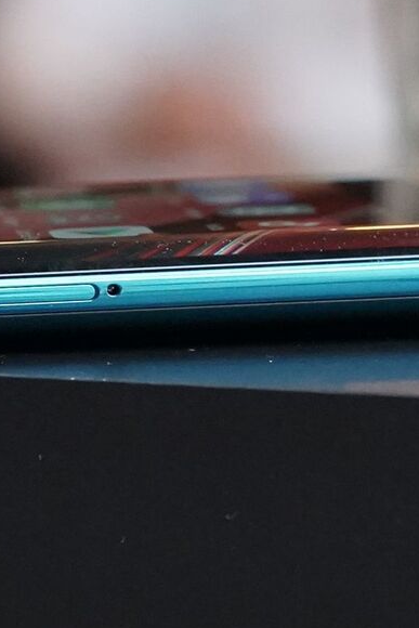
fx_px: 3175
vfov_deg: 11.3
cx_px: 389
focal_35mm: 182
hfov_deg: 7.5
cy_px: 244
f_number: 4.5
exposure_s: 1/250
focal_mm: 55
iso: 8000
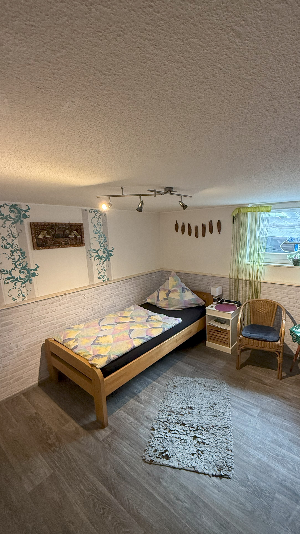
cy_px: 273
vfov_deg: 99.4
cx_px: 176
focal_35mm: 16
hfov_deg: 66.6
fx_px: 226
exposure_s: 1/100
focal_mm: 2.22
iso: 400
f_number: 2.2
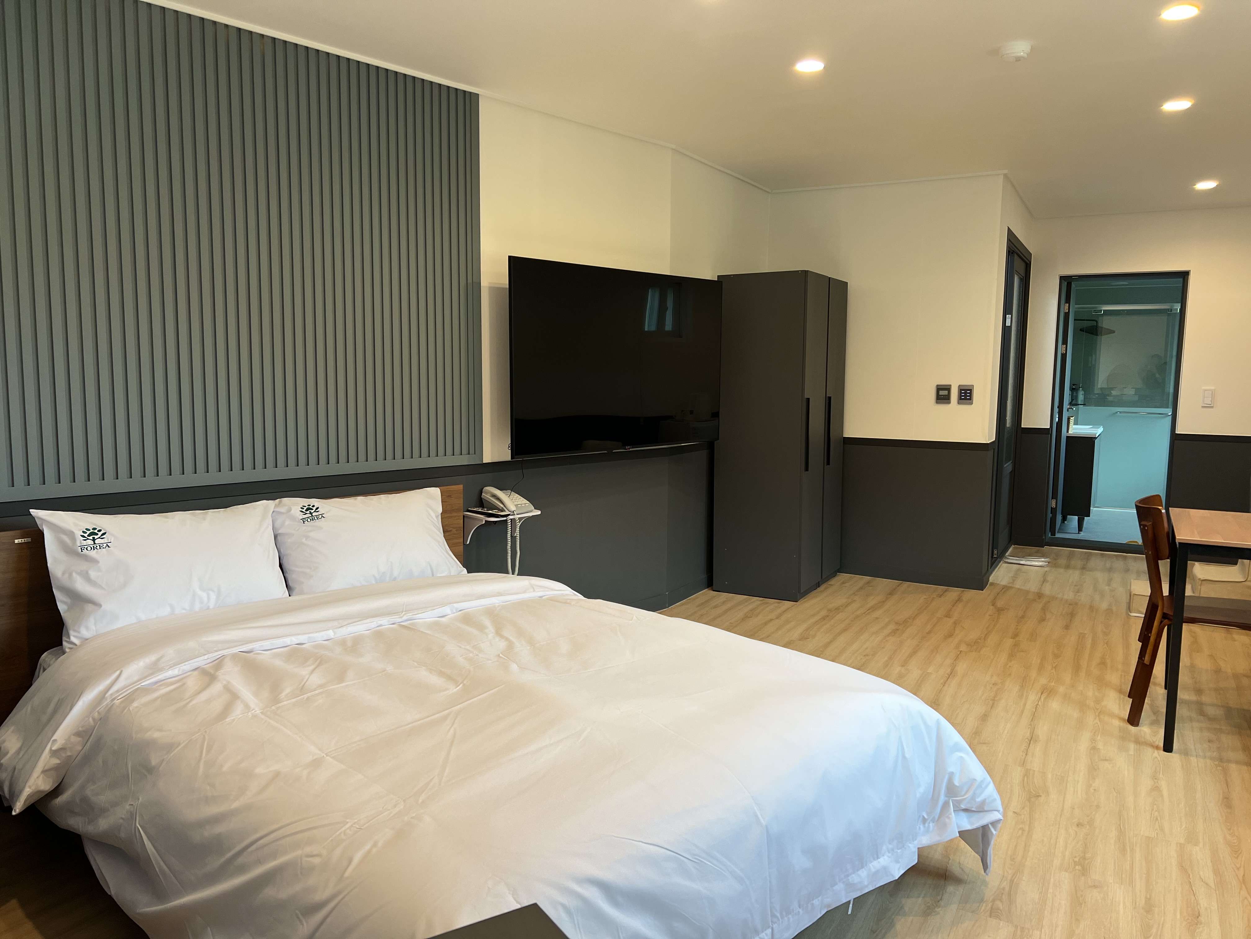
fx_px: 940
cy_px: 470
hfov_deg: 67.3
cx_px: 626
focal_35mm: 26
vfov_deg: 53.1
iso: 100
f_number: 1.5
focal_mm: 5.7
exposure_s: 1/121
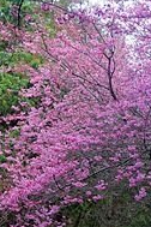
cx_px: 204
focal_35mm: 159
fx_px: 1000
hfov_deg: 8.5
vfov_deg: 12.9
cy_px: 106
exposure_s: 1/100
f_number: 4
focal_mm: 19.03
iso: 125
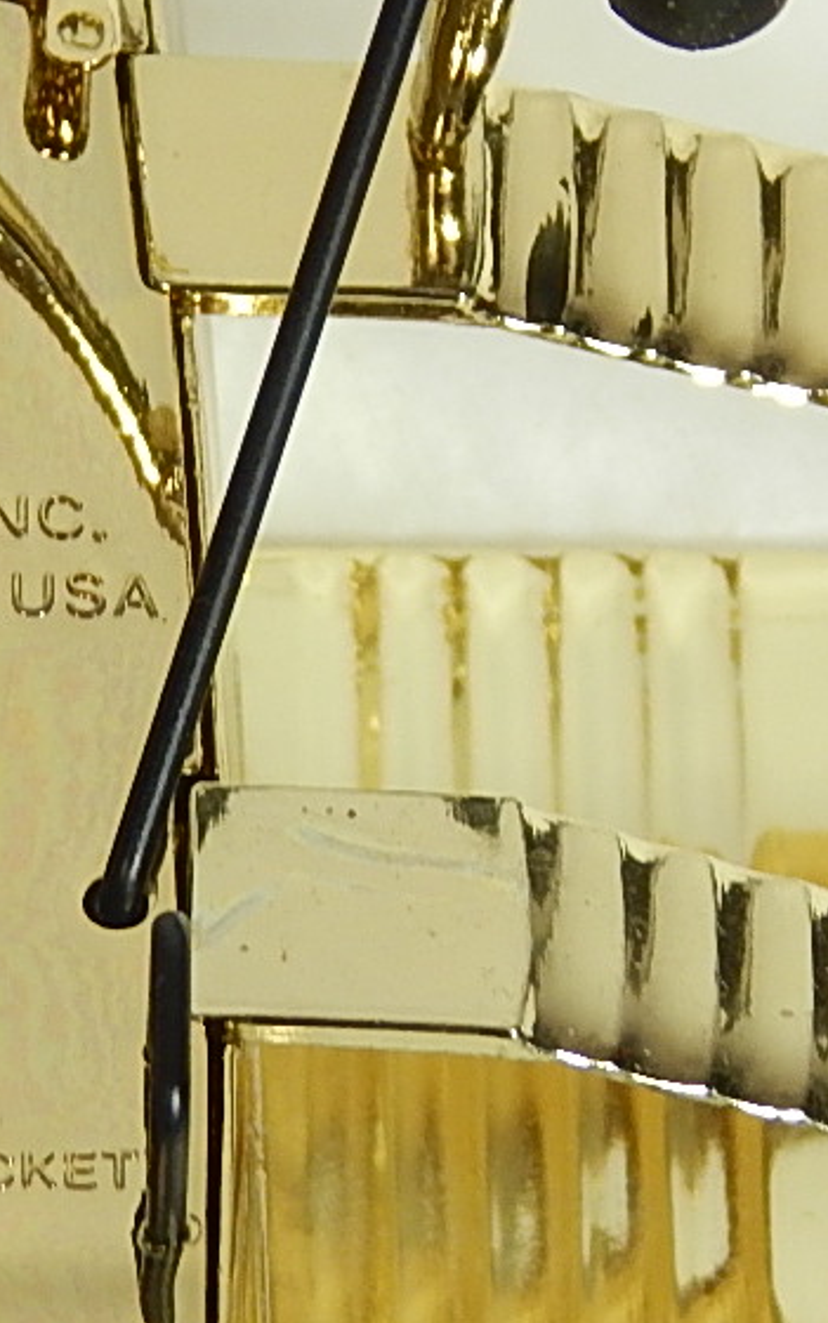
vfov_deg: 7.5
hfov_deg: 4.7
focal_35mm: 281
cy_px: 910
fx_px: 10138
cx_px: -151
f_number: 4.4
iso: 220
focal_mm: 16.6
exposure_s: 1/30
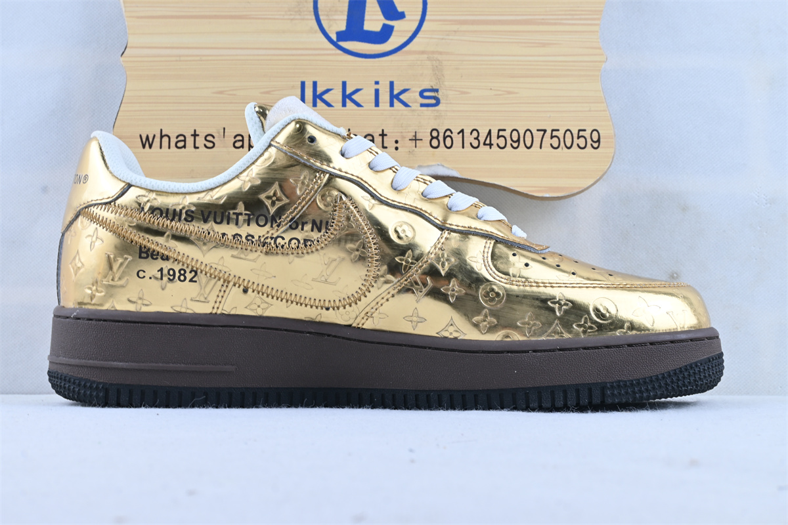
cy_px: 262
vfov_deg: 27.7
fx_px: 1067
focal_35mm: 49
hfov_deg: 40.5
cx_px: 394
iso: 100
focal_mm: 32.5
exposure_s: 1/10
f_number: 10
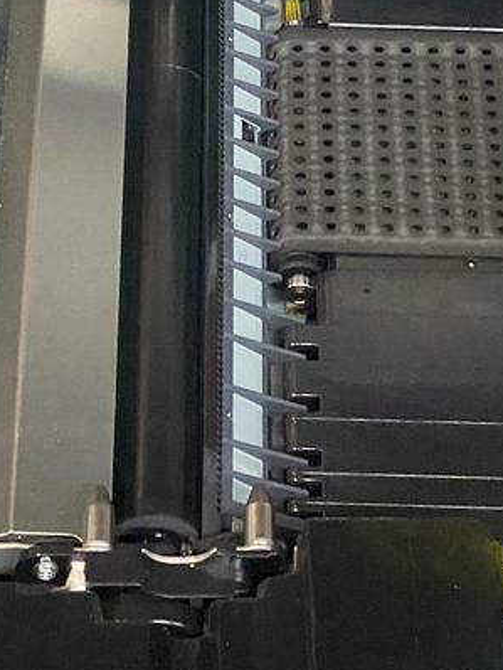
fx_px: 2729
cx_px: 241
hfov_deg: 10.5
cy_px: 2
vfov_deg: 13.8
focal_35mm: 141
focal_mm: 6
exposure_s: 1/30
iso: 640
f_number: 2
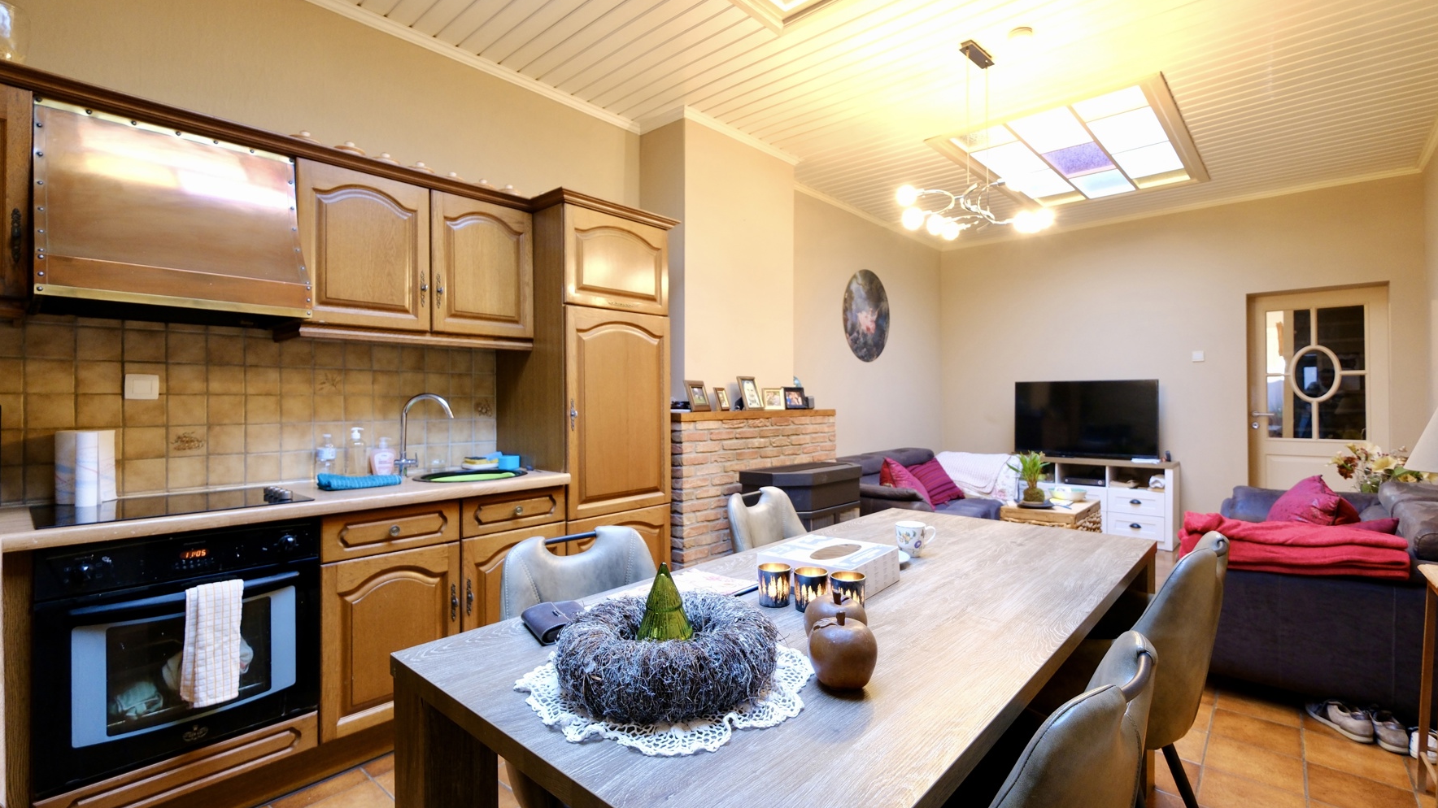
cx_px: 730
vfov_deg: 67.1
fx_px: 610
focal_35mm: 16
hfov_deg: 99.4
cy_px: 399
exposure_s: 1/12
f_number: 4
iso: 1250
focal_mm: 10
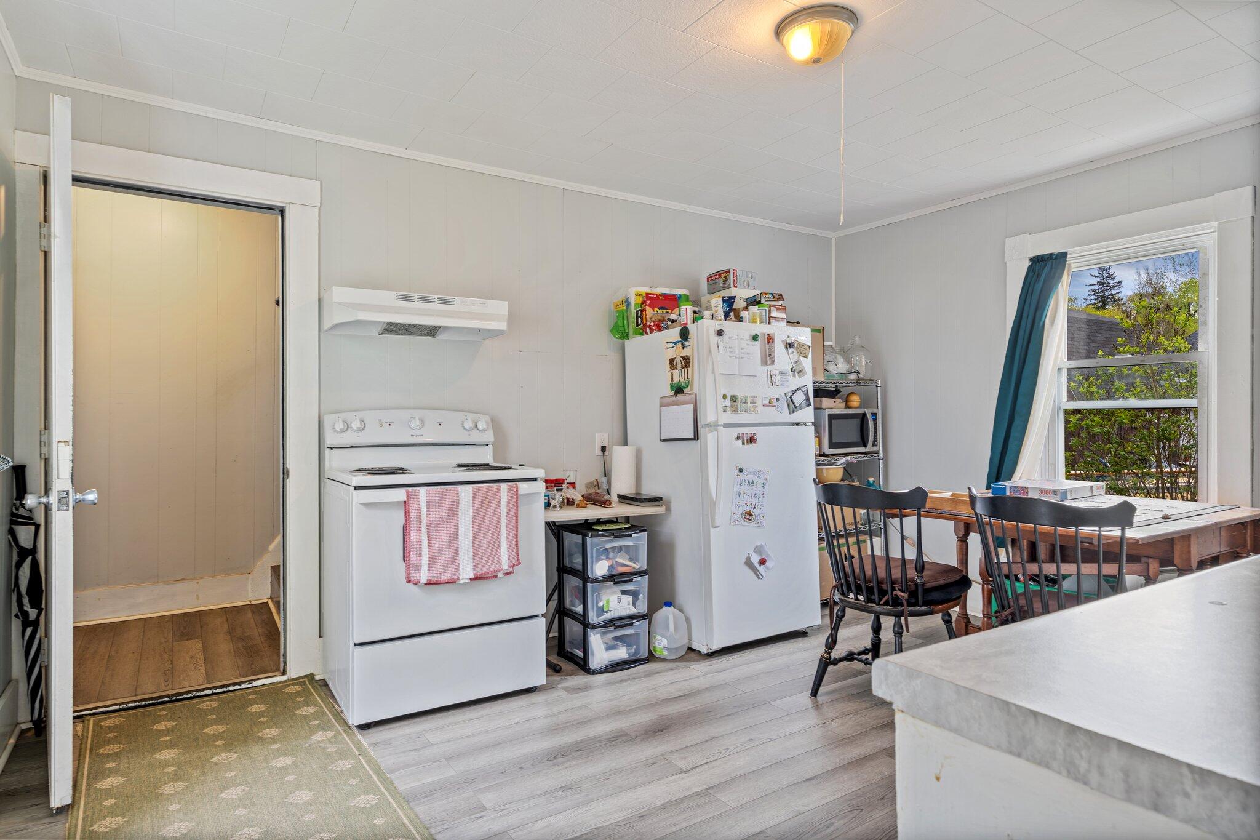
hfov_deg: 84.0
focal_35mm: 20
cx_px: 630
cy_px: 420
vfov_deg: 61.9
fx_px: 700
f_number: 9
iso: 64
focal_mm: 20
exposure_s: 2
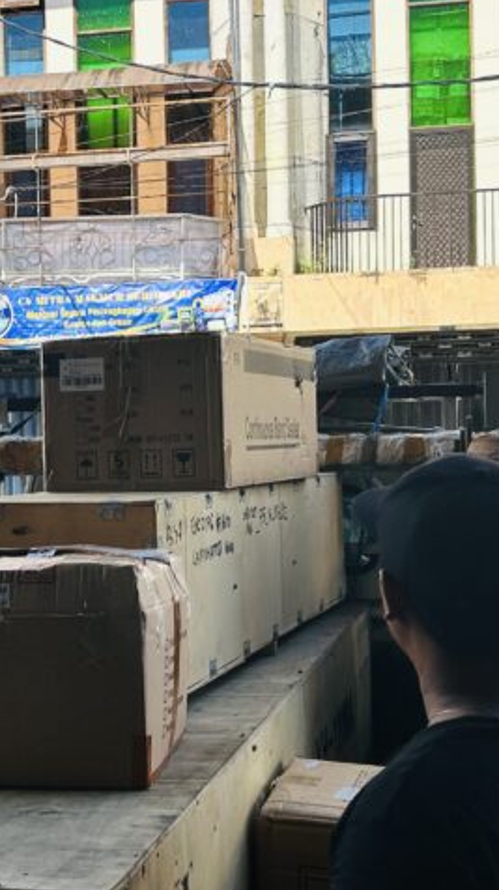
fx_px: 1438
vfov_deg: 34.4
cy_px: 432
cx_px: 88
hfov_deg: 19.5
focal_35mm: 61
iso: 50
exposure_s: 1/1698
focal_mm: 5.7
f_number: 1.5
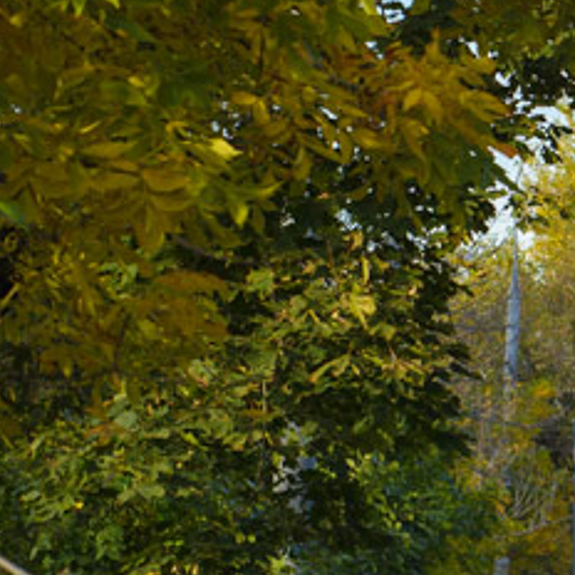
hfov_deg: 6.8
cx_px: 1423
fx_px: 4548
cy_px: 223
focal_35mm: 242
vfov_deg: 7.2
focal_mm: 50
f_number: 6.3
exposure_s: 1/400
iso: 320
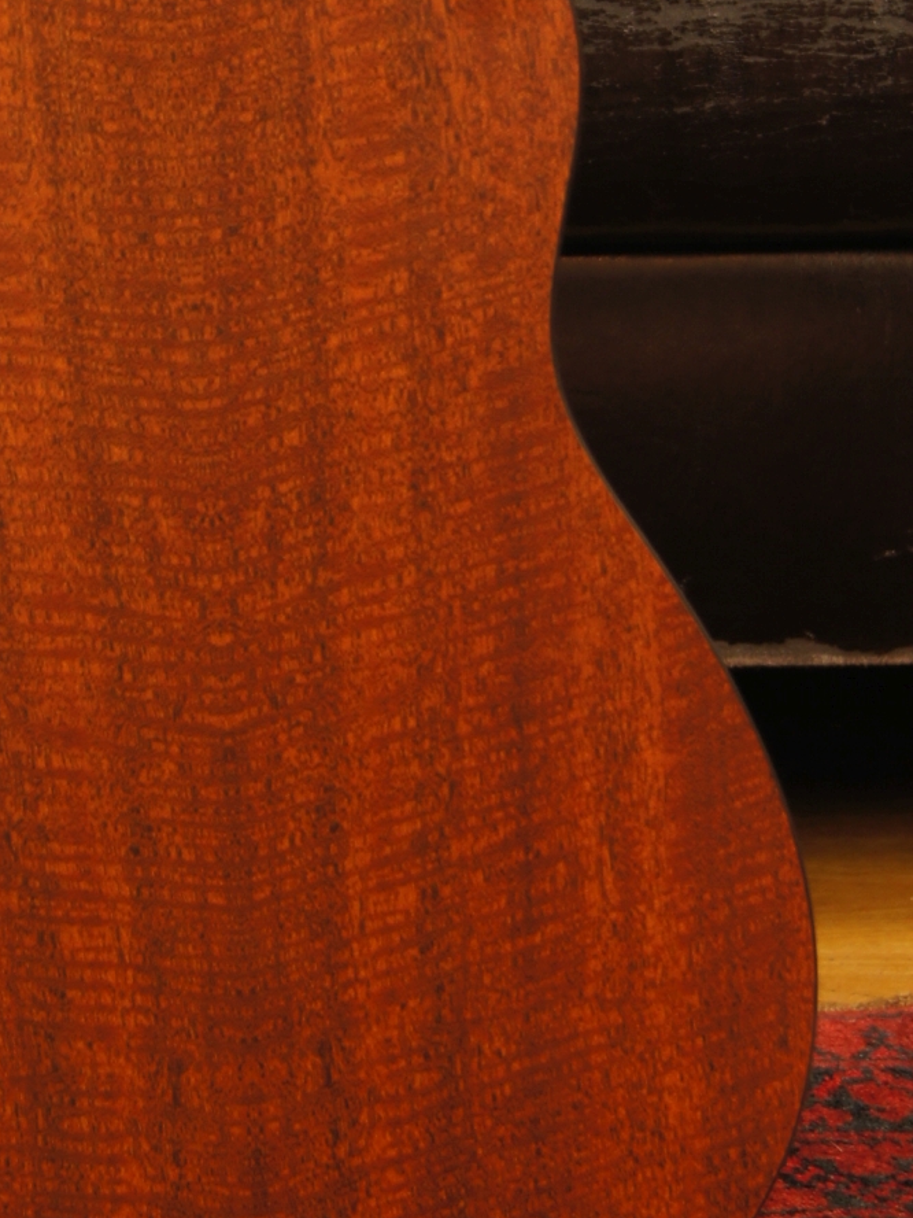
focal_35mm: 175
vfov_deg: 11.2
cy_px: 240
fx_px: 6165
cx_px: 140
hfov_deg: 8.4
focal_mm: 45
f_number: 5.6
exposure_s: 1/5
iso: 100
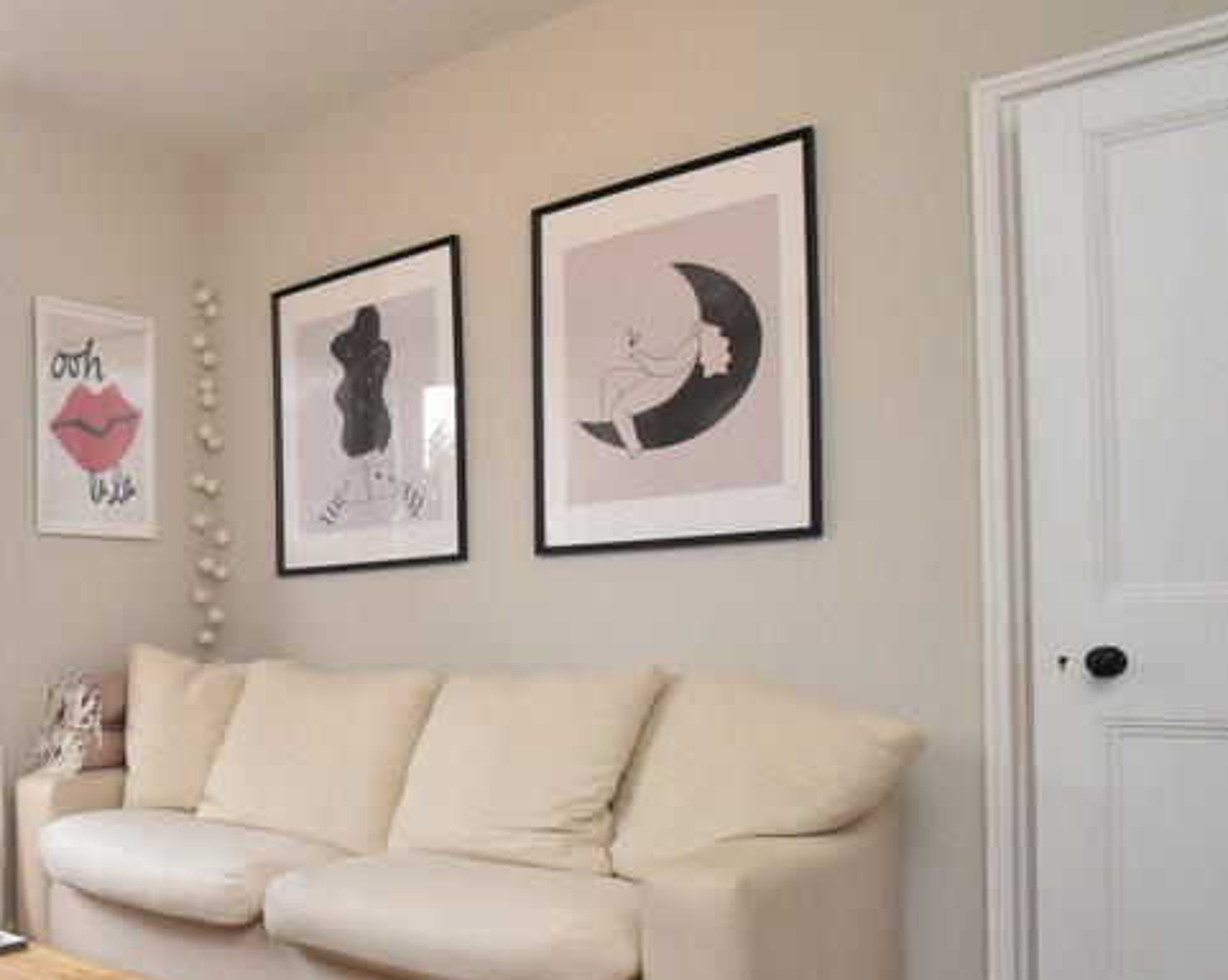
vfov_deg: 48.2
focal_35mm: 30
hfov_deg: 47.8
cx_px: -20
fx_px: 1089
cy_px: 575
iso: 1000
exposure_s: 1/60
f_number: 9
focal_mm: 10
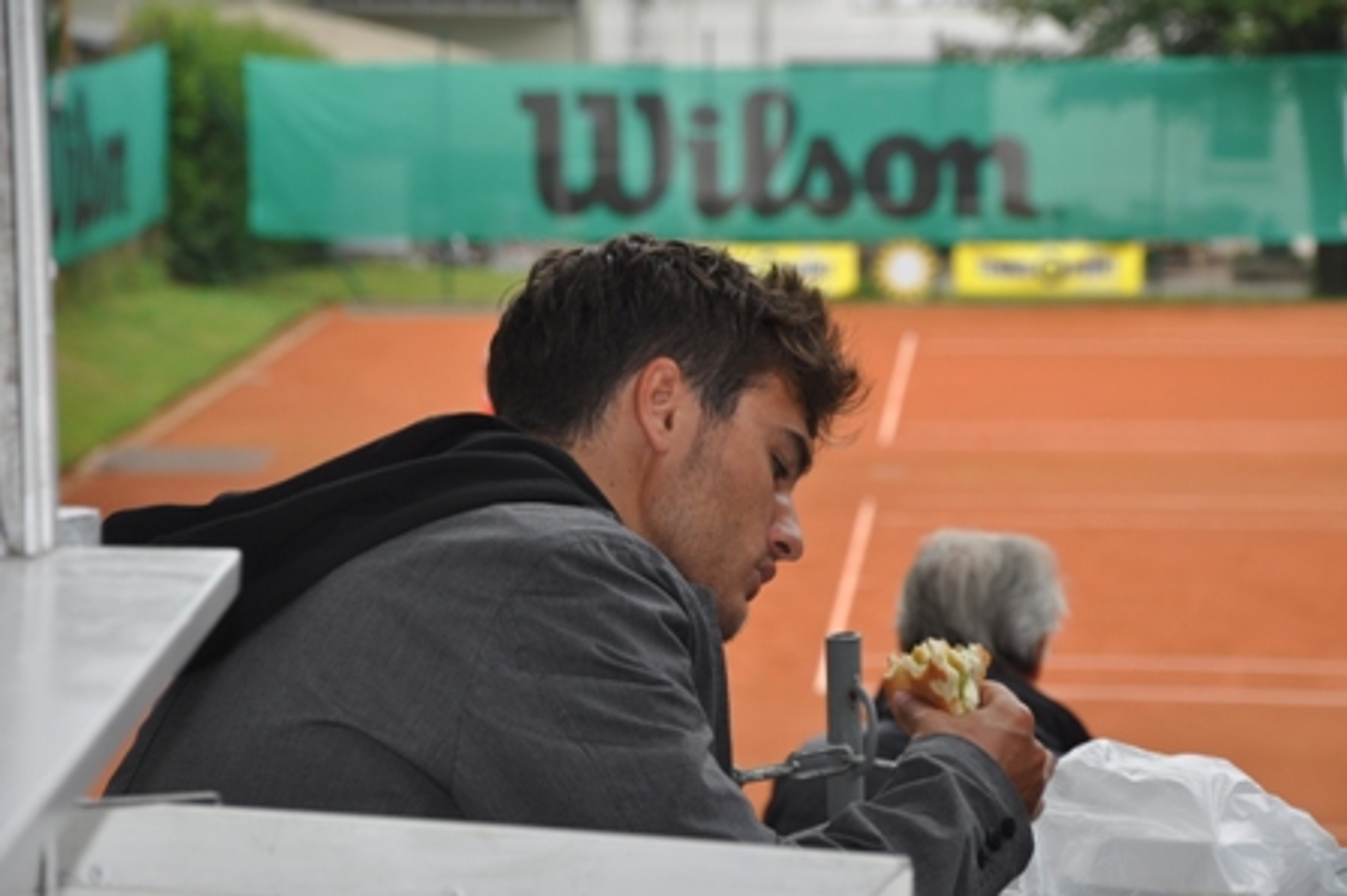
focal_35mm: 158
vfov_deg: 8.7
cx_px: 674
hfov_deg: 13.0
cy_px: 448
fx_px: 5889
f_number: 9
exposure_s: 1/200
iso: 200
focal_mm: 105
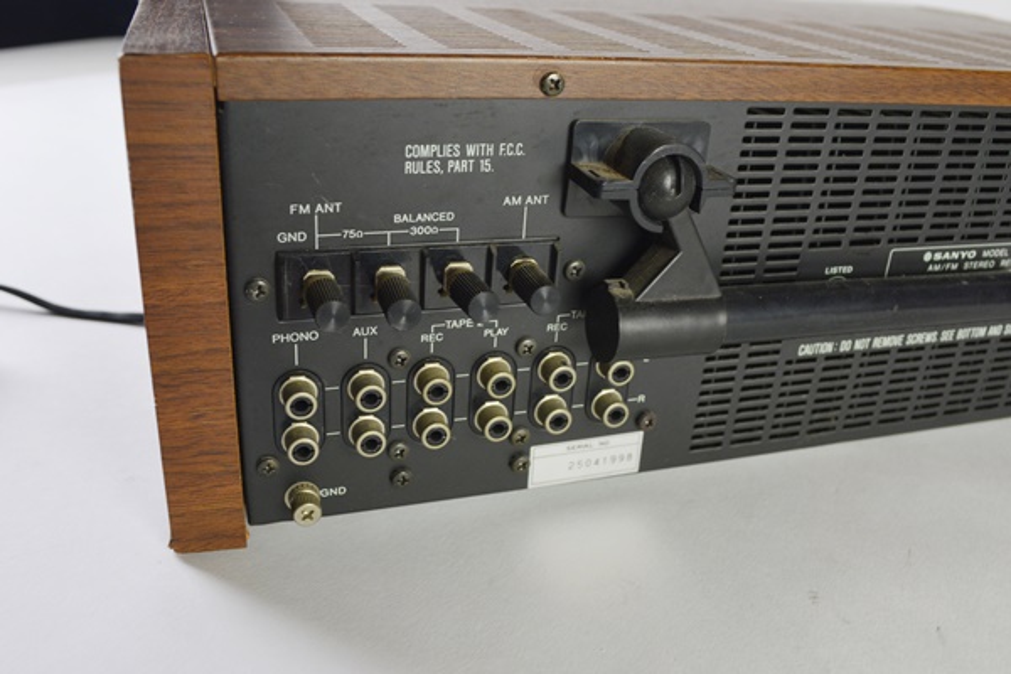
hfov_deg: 67.4
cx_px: 506
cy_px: 337
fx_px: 758
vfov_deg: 47.9
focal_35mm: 27
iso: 400
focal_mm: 18
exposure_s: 1/100
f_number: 5
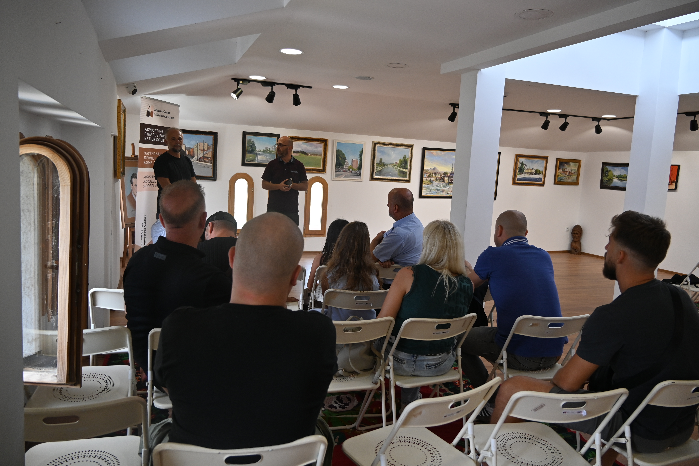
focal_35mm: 27
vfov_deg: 47.9
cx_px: 350
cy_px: 233
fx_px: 524
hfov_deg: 67.4
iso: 400
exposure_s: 1/200
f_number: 3.5
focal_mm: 18
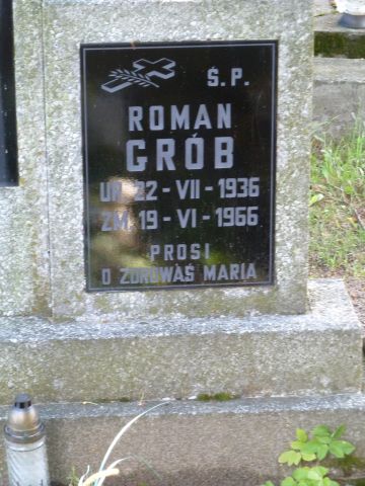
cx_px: 182
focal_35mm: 128
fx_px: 1800
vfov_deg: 15.4
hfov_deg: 11.6
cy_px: 243
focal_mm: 21
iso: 400
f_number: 4.4
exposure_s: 1/50
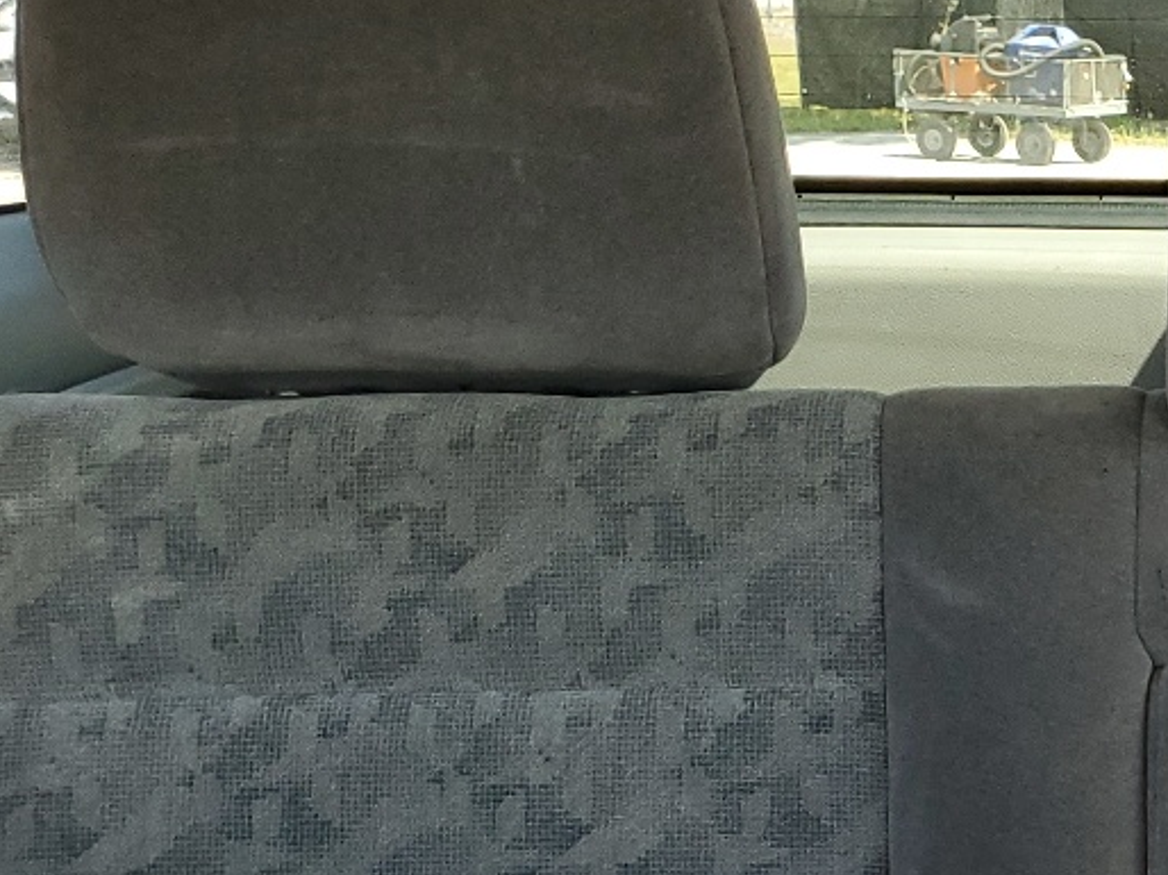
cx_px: 1432
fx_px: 2732
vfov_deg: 17.7
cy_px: 918
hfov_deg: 22.1
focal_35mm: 81
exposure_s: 1/120
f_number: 1.5
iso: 75
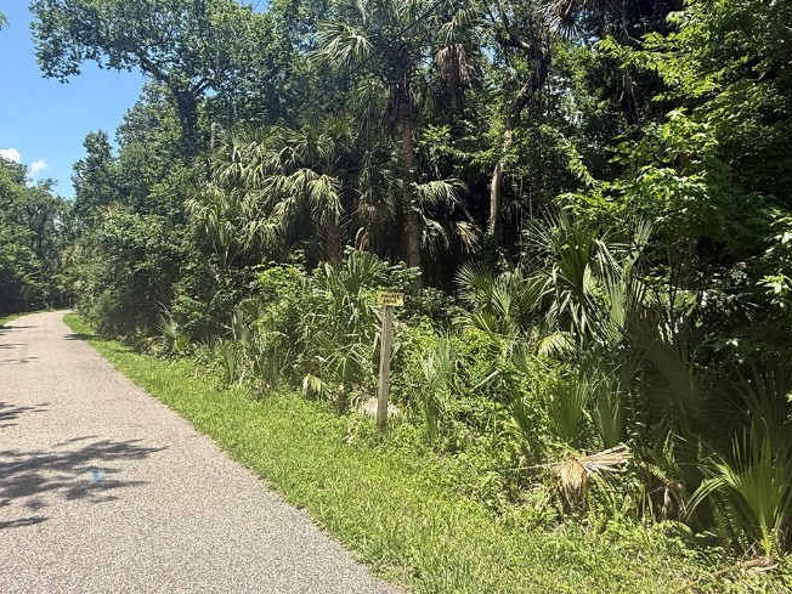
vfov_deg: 60.3
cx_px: 378
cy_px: 225
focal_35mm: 22
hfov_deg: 76.3
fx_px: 503
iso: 50
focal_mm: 2.22
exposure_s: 1/625
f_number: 2.2
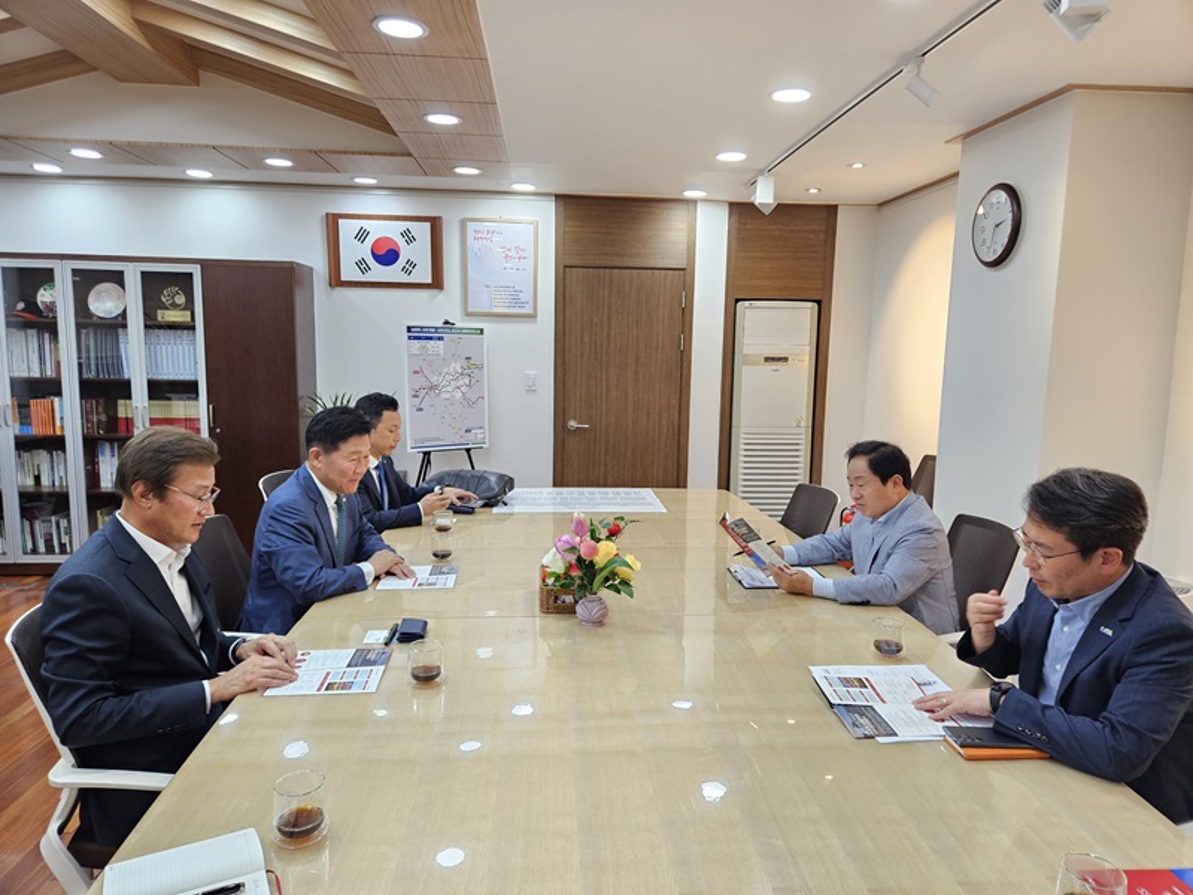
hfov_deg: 73.9
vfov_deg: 58.9
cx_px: 596
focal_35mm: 23
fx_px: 793
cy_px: 448
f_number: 1.8
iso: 125
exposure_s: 1/120
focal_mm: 5.4
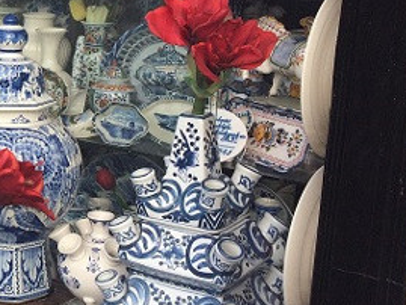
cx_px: -161
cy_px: 82
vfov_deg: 17.7
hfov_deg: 20.8
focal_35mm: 83
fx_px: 974
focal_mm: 4.15
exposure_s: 1/402
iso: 32
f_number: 2.2
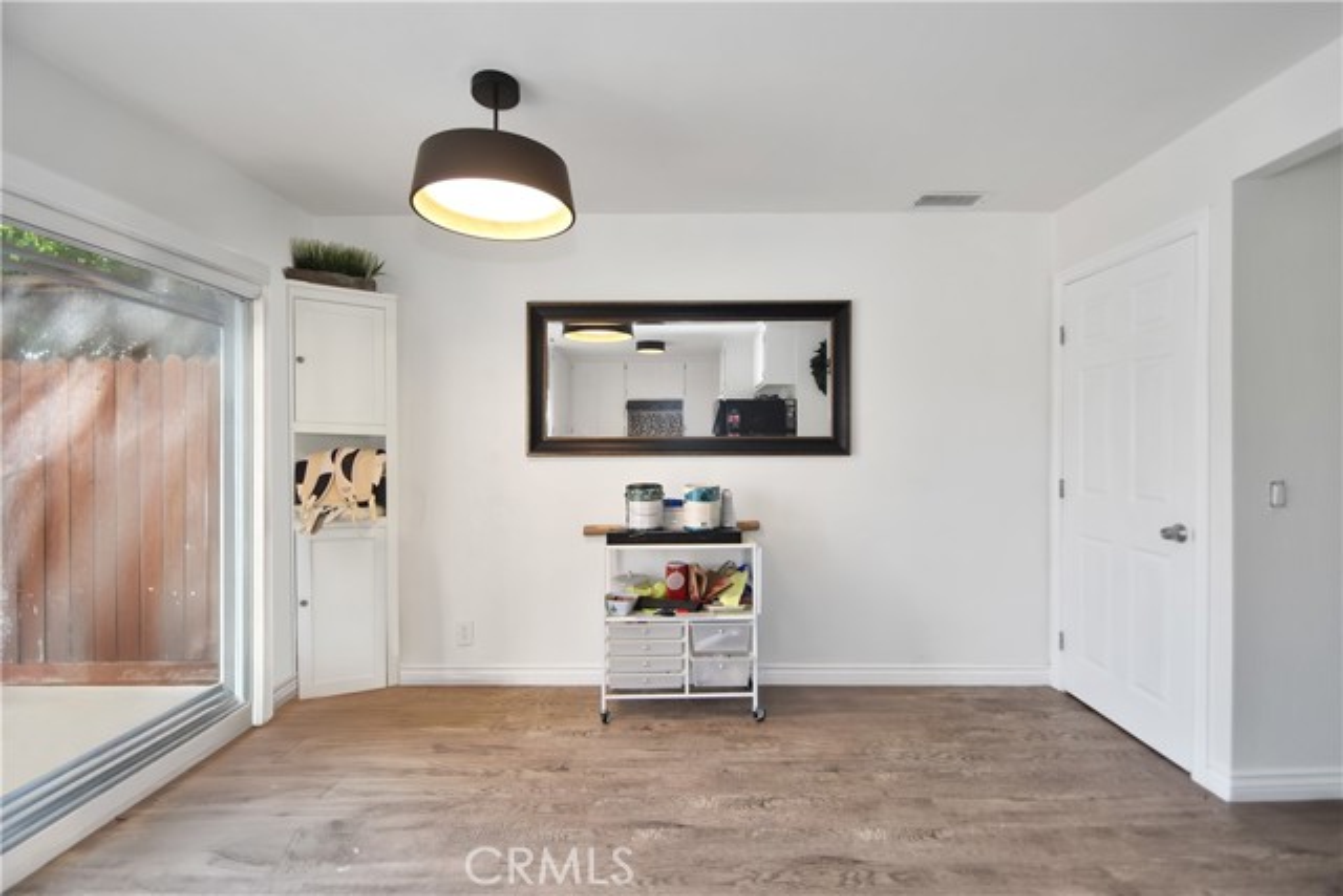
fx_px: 560
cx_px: 672
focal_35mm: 15
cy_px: 448
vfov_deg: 77.4
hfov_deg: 100.4
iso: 280
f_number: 4
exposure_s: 1/60
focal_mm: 10
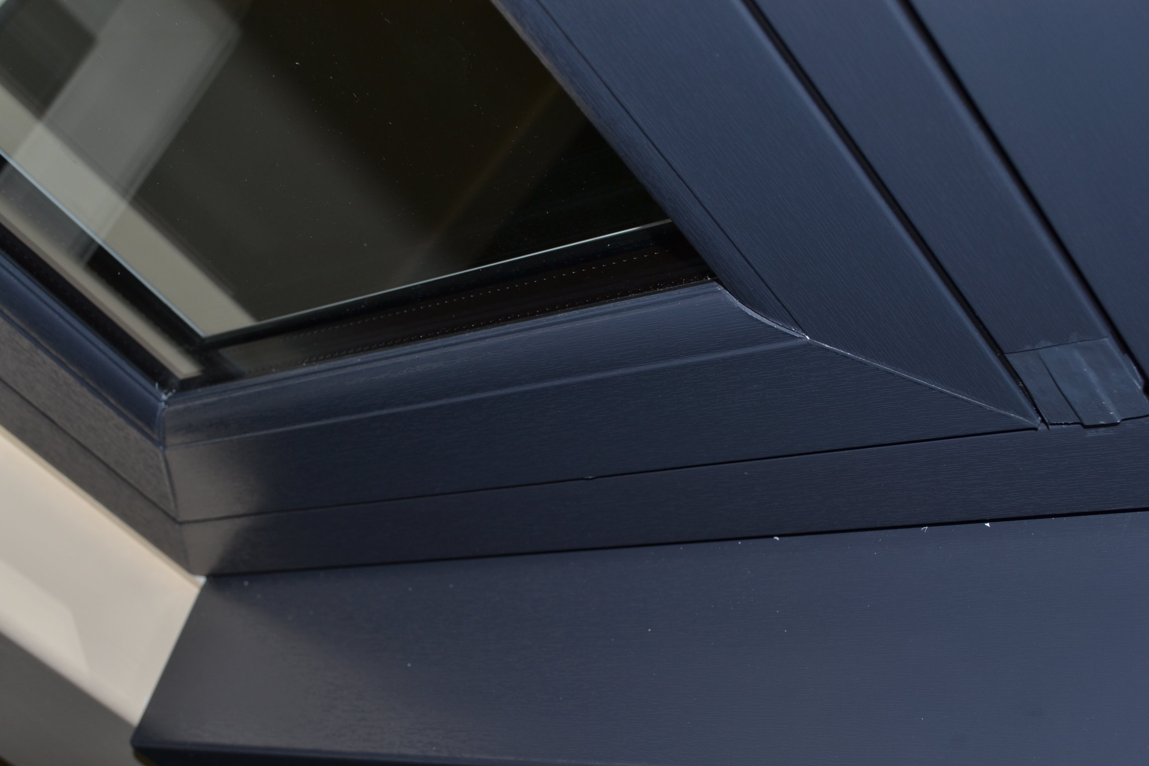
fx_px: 1628
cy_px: 383
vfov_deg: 26.5
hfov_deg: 38.9
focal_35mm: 51
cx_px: 574
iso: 100
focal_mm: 34
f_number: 8
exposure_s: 1/60
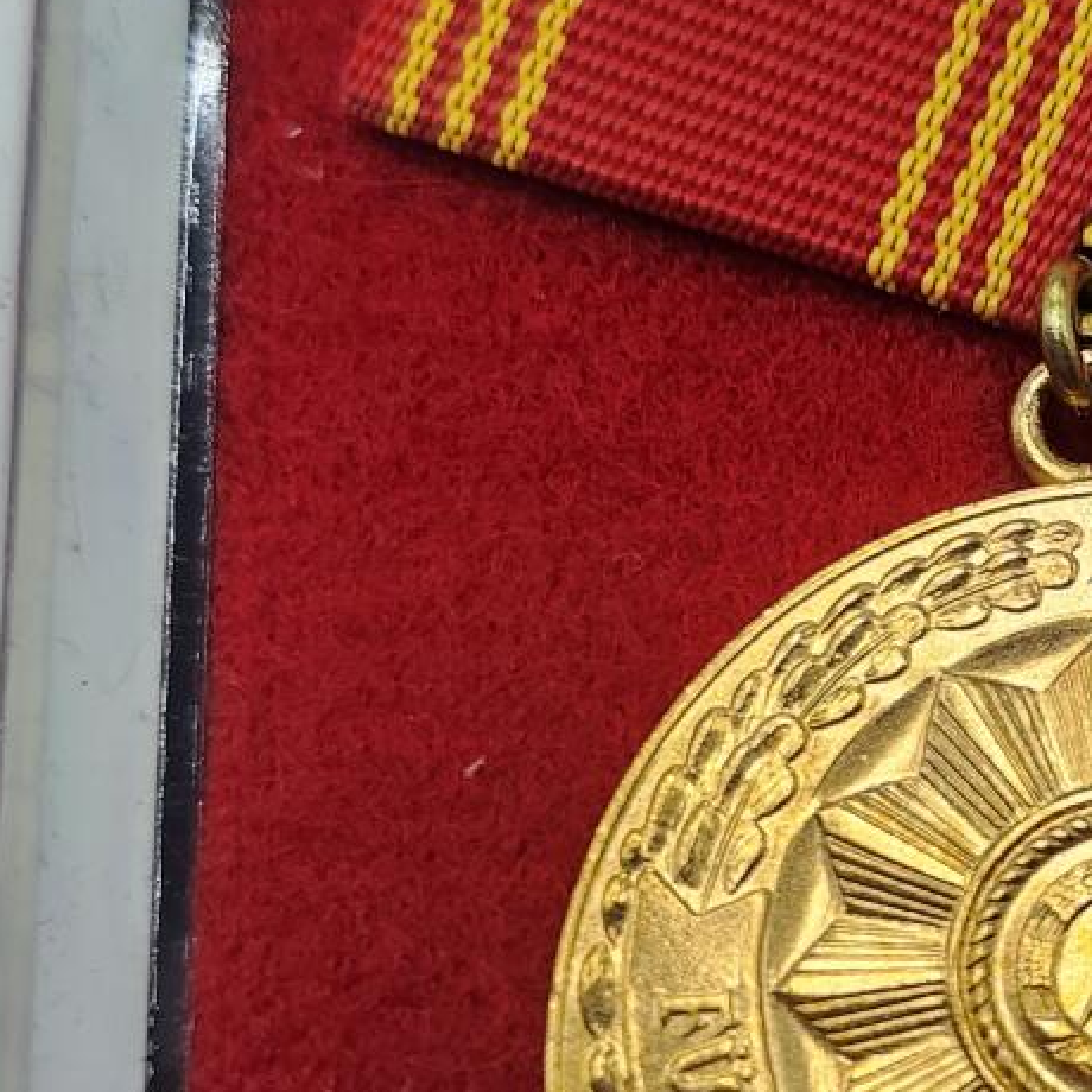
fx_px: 2962
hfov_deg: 20.0
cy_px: 548
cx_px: 1199
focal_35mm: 83
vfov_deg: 20.9
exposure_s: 1/100
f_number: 1.8
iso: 125
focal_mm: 5
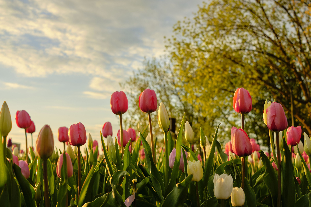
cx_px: 156
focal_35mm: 41
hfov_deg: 47.4
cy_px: 104
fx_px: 354
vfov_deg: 32.6
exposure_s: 1/800
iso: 640
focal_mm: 27
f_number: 5
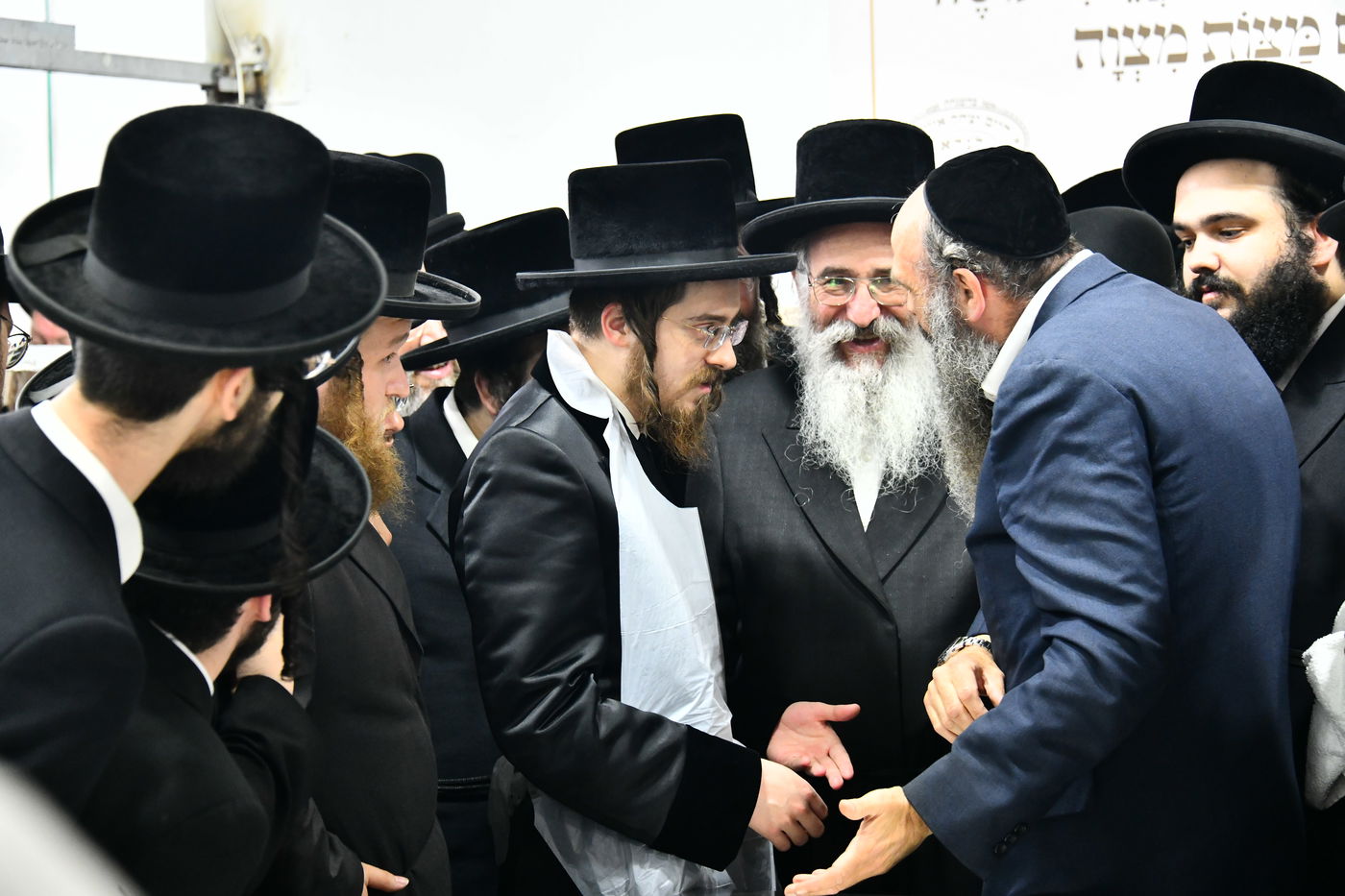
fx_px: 3735
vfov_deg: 13.7
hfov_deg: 20.4
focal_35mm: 100
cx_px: 672
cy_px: 448
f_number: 5.6
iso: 2500
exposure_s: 1/160
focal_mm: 100
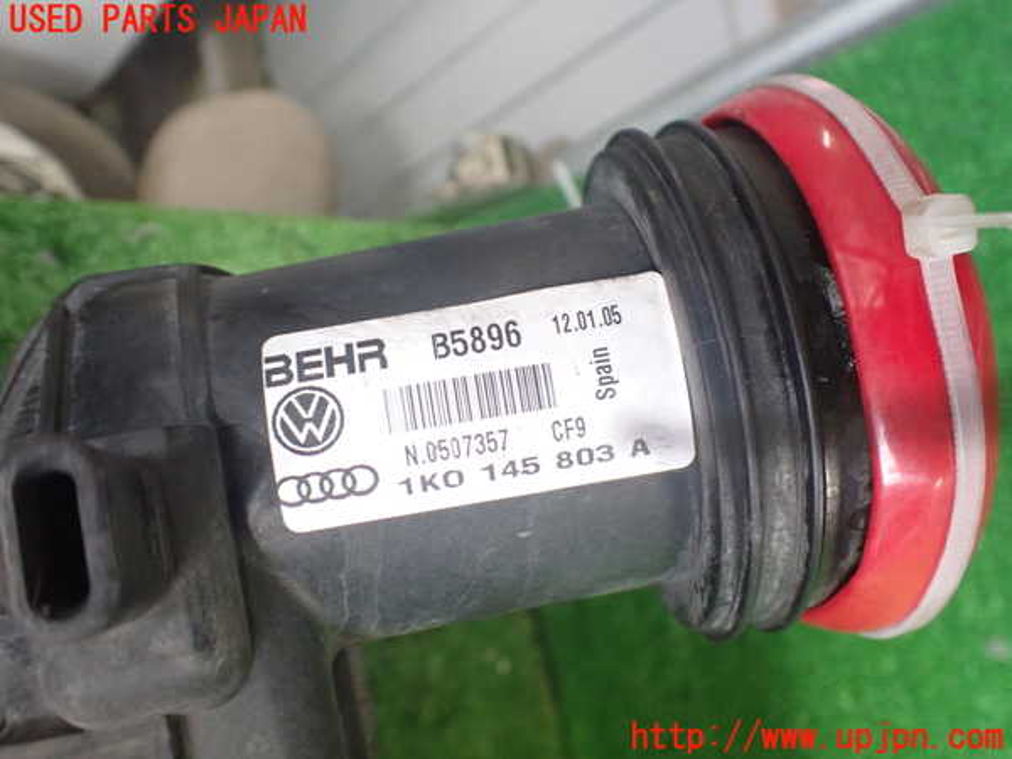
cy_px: 380
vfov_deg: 46.8
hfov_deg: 60.0
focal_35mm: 30
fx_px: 877
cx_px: 506
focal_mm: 5.4
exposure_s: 1/125
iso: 800
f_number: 2.3
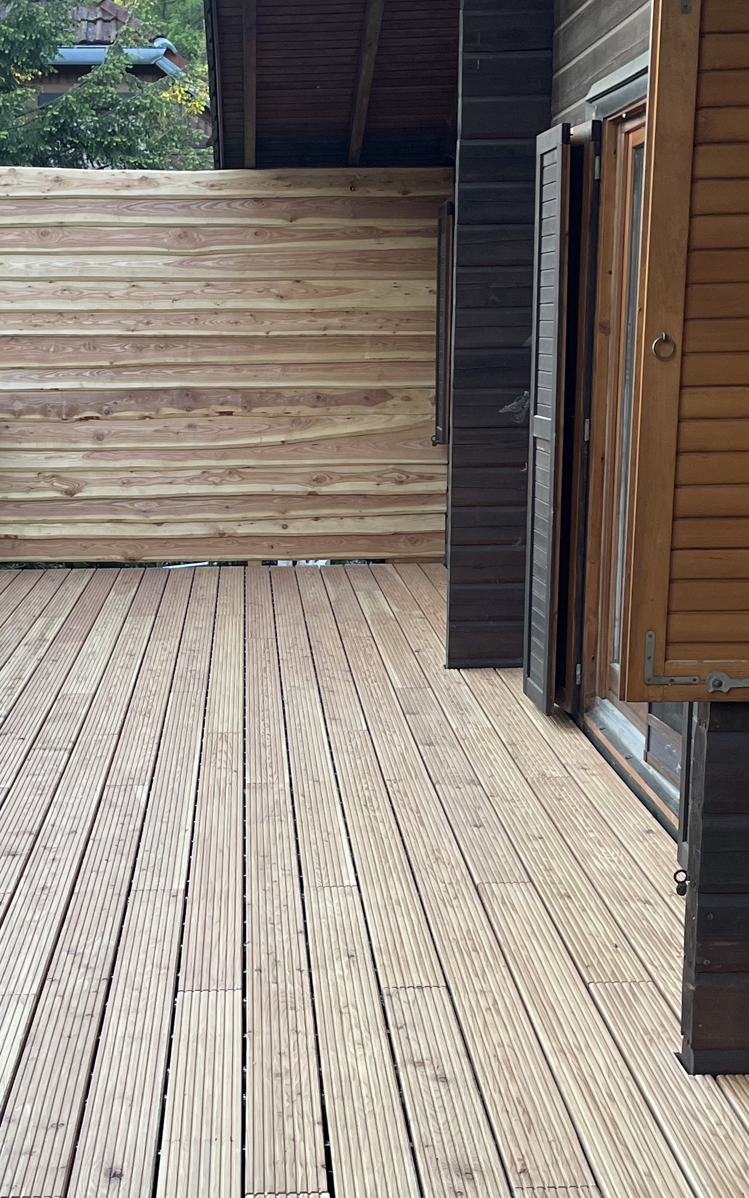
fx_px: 1829
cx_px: 218
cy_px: 807
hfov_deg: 23.0
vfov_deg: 35.9
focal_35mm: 56
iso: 100
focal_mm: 4.2
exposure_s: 1/121
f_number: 1.6
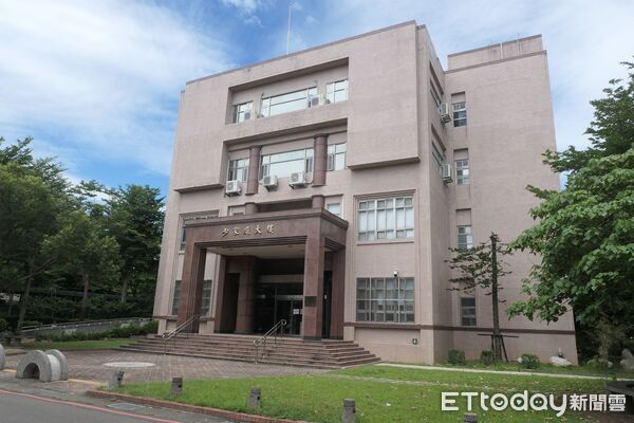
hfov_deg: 73.7
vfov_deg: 53.1
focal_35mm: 24
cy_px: 212
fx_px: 423
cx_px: 317
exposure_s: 1/1600
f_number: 2.8
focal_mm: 8.8
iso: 125
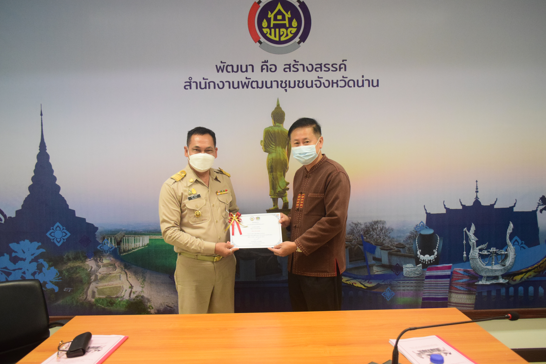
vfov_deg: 48.0
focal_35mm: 27
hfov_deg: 67.4
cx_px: 273
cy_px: 182
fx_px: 410
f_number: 3.5
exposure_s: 1/200
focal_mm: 18
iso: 2500
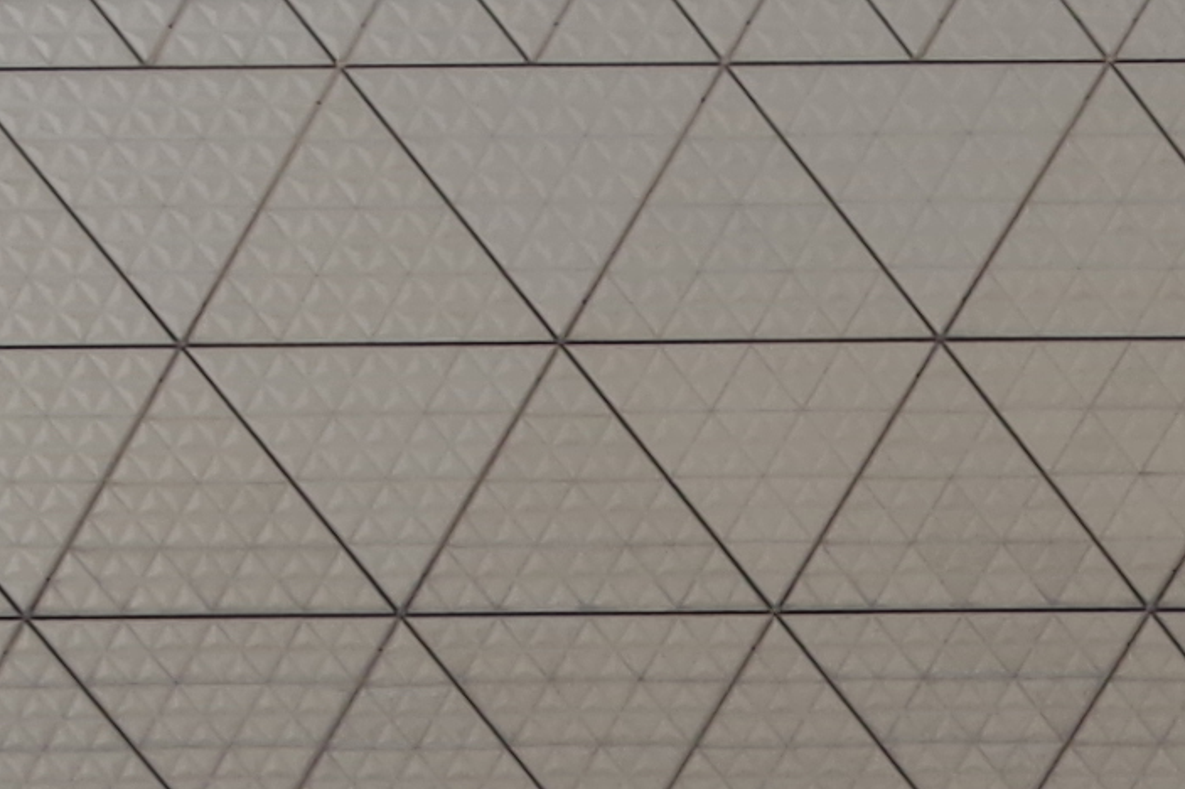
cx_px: 2476
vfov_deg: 4.2
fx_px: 10594
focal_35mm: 322
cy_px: 1710
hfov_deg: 6.2
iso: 400
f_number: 9
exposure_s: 1/640
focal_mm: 31
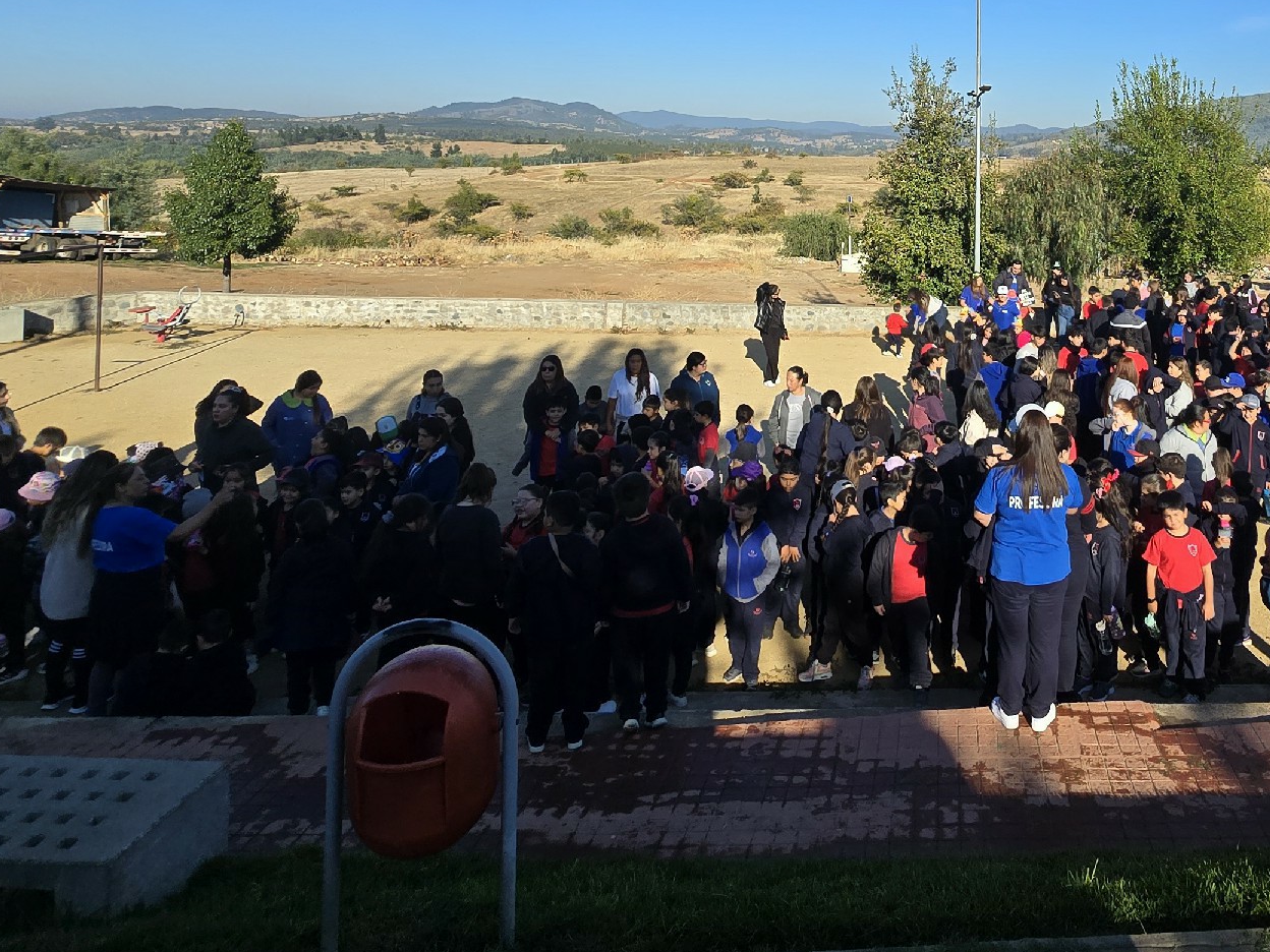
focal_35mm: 25
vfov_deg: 50.2
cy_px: 140
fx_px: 917
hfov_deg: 66.0
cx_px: 920
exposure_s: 1/2032
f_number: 2.2
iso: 50
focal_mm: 2.2
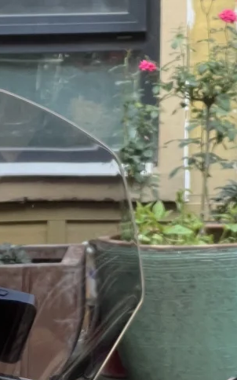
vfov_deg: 8.6
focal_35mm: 243
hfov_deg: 5.3
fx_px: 2514
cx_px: -148
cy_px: 445
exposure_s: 1/99
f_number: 2.8
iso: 80
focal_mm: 9
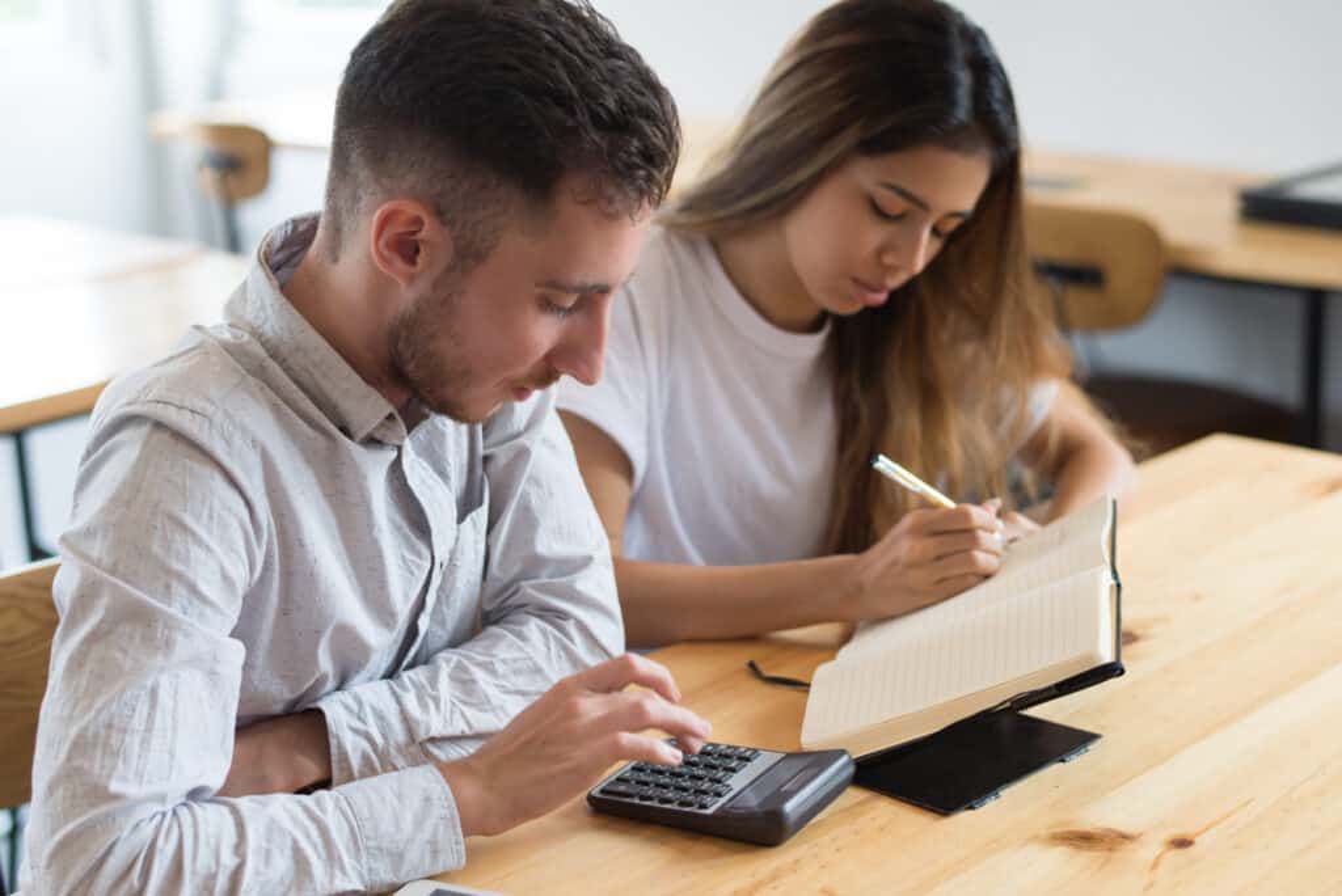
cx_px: 671
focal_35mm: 58
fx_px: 2163
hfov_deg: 34.5
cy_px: 448
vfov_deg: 23.4
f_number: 2.8
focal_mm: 58
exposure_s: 1/100
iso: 100
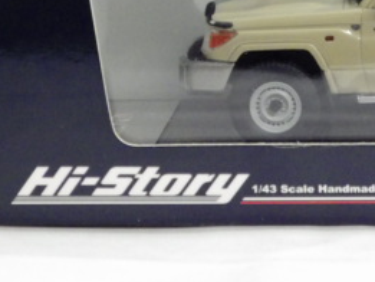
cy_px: 13
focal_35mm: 174
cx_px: 399
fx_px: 1886
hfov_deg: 11.2
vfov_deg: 8.5
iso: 800
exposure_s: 1/30
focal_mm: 12.8
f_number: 4.2
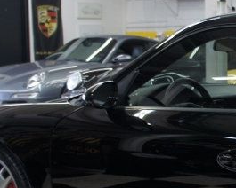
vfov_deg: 15.7
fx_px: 684
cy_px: 128
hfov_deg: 17.7
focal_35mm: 98
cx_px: 342
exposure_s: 1/30
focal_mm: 18
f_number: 3.5
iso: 200
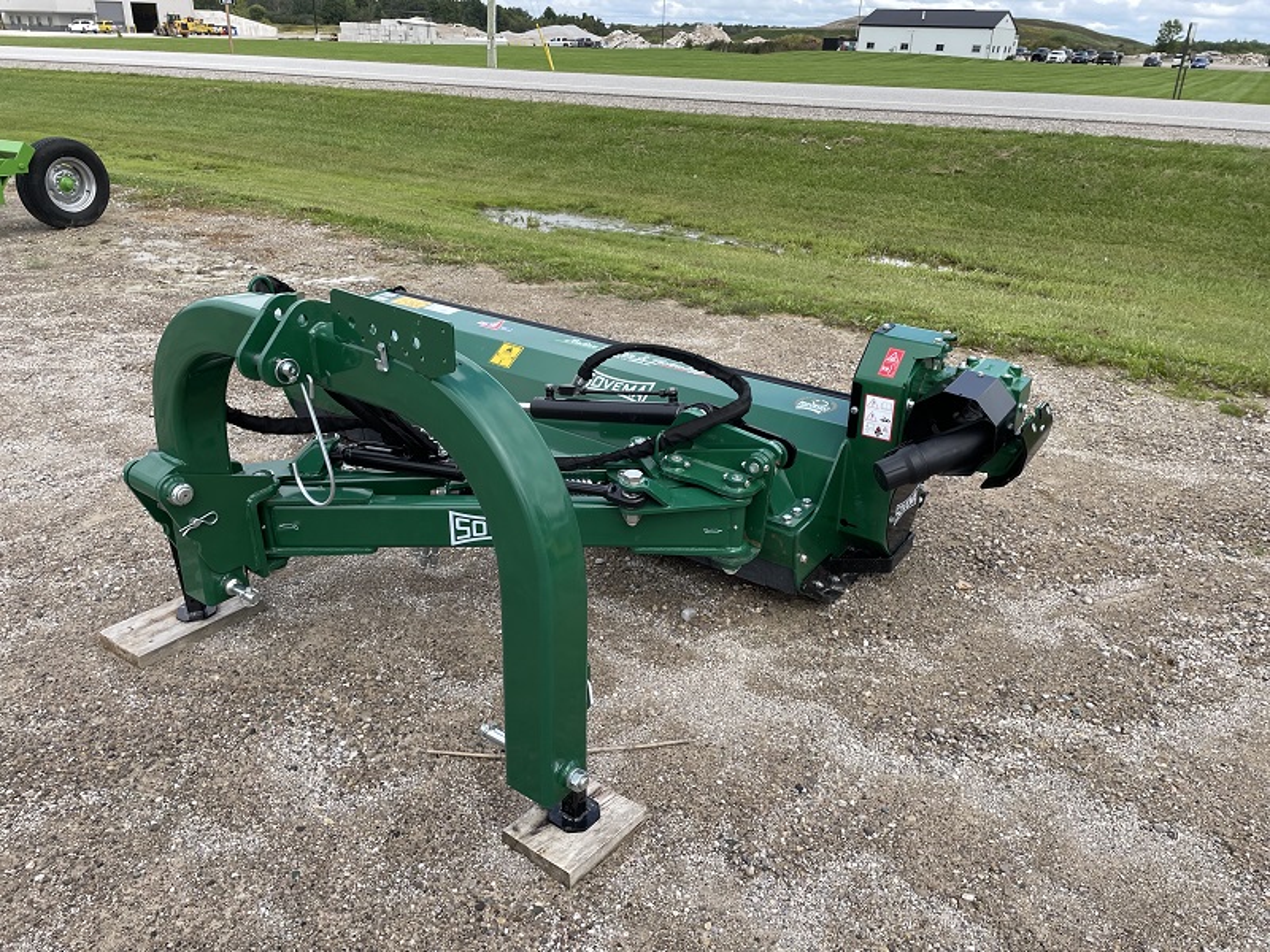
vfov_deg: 53.1
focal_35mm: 26
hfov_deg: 67.3
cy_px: 476
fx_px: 954
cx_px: 635
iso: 32
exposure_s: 1/1595
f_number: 1.6
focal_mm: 4.2
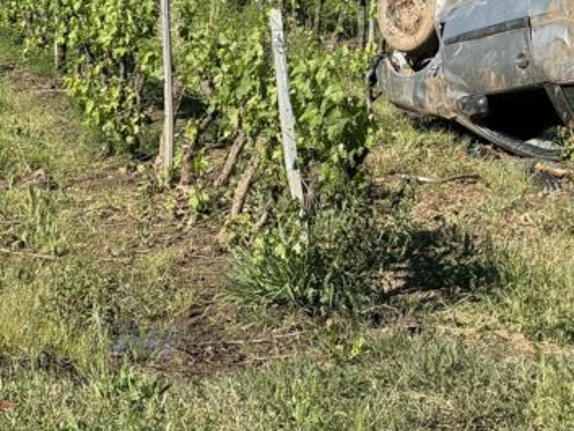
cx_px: 498
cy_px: -45
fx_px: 2836
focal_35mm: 171
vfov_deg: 8.6
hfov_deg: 11.5
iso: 25
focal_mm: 9
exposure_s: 1/821
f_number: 2.8
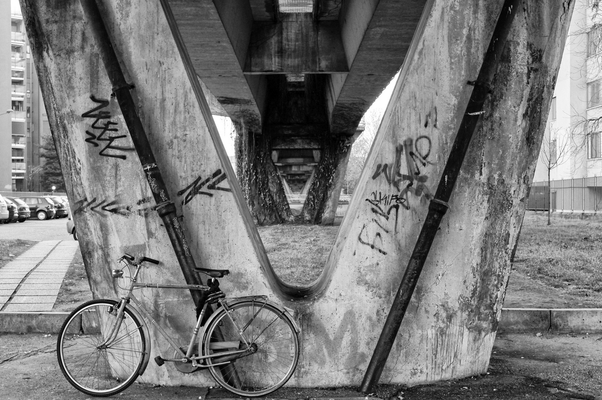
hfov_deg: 41.9
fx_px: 785
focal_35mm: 47
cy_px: 203
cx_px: 296
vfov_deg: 28.6
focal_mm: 31
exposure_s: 1/10
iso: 1600
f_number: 7.1
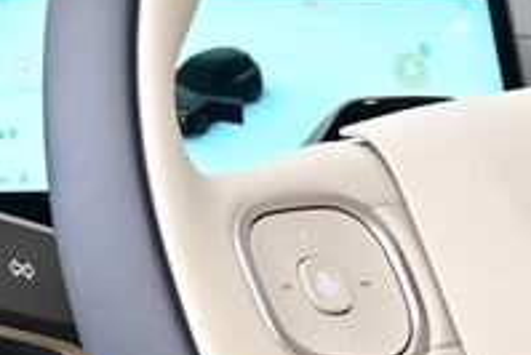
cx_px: 253
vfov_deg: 6.2
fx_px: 3203
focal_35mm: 217
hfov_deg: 9.5
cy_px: 609
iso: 400
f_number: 4.8
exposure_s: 1/13
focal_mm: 30
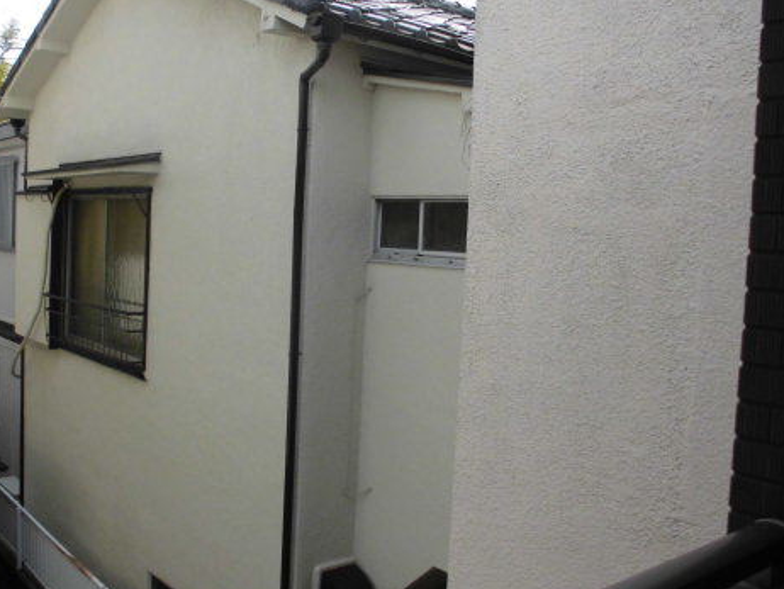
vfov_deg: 39.7
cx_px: 280
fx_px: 816
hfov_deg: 50.7
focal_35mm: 36
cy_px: 268
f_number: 3.5
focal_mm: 4.6
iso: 100
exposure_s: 1/500
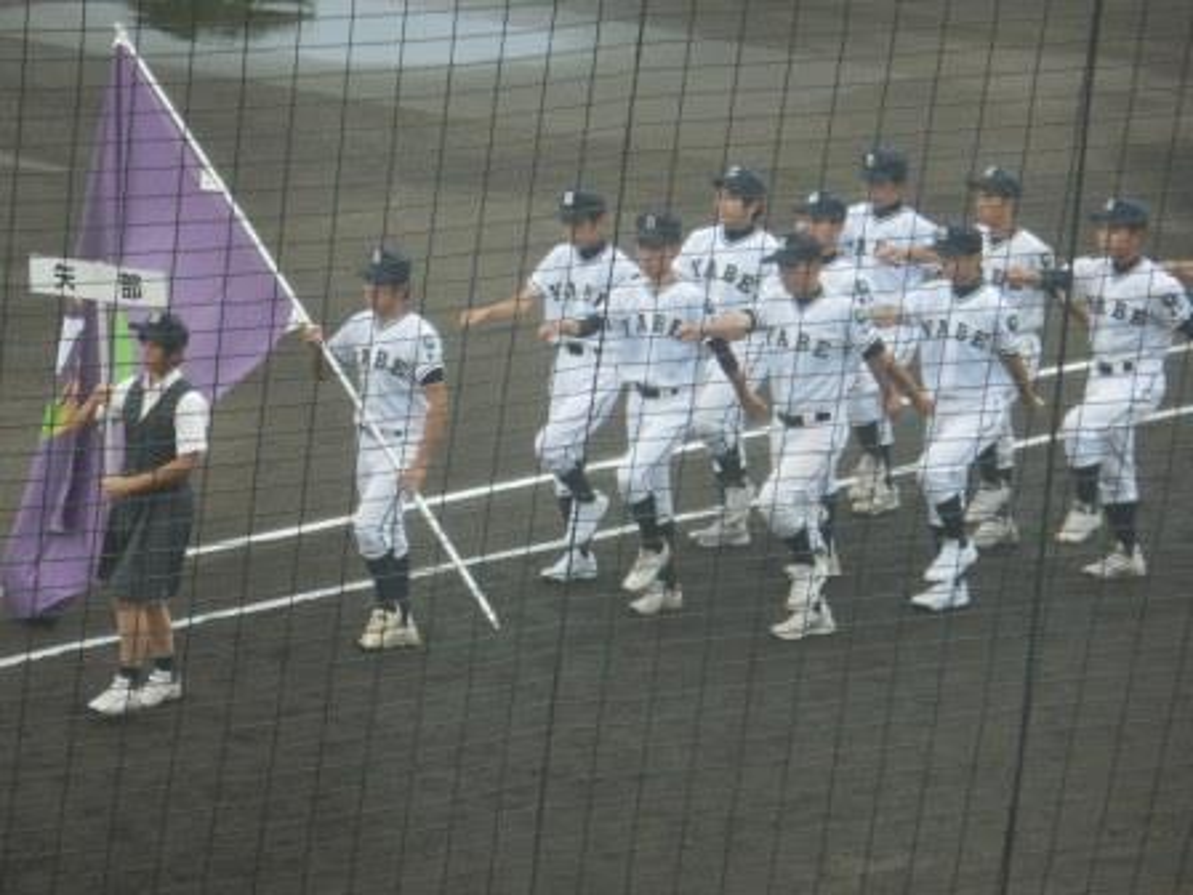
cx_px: 596
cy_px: 448
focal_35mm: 303
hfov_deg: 6.5
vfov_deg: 4.9
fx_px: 10443
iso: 125
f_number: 6.5
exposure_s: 1/125
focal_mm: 54
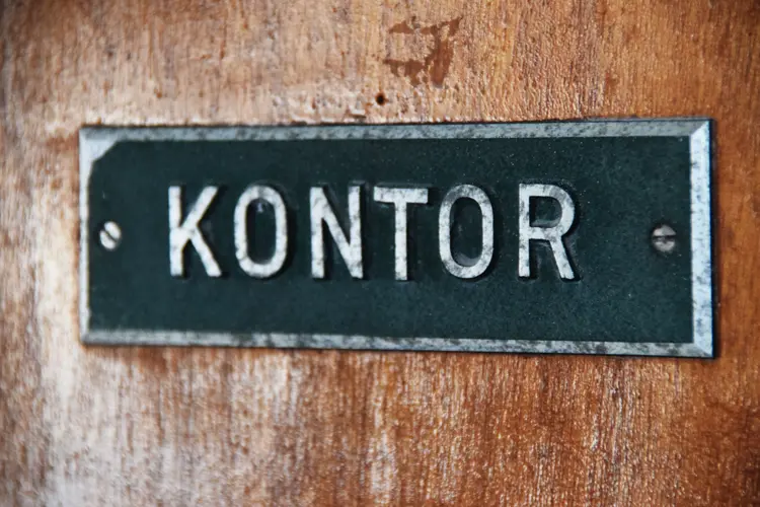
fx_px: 5858
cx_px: 380
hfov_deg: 7.4
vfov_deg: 5.0
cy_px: 254
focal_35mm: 278
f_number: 6.3
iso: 6400
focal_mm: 185
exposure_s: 1/500
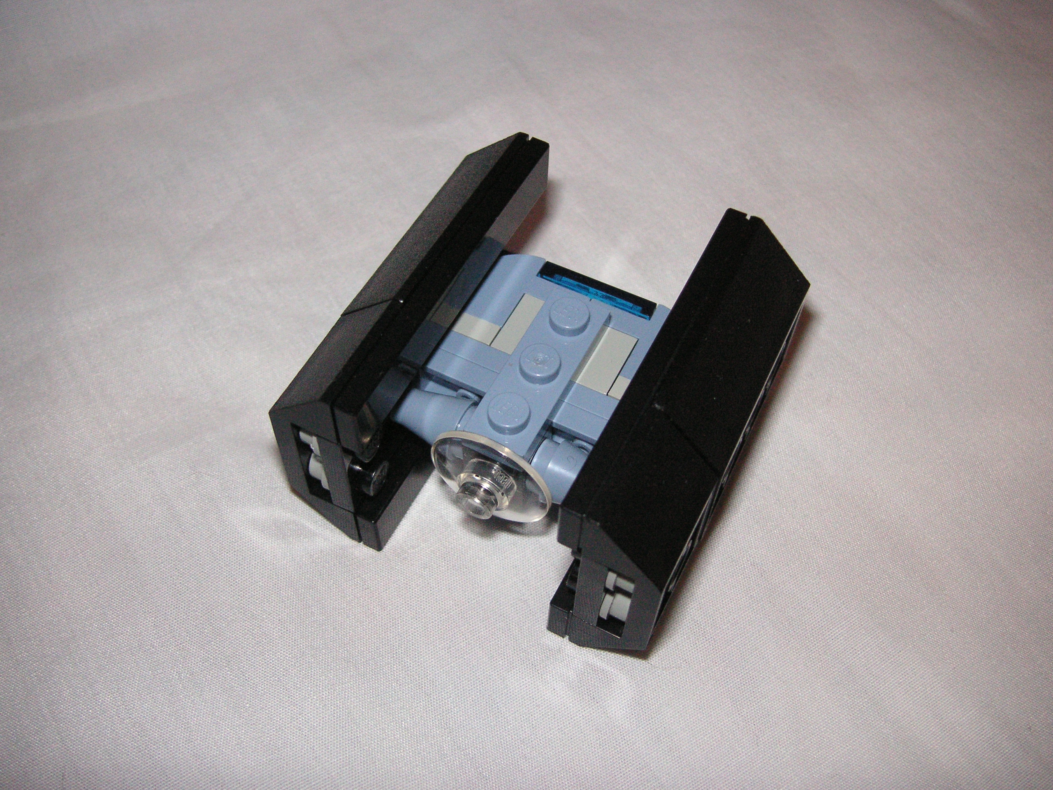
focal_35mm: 37
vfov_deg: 38.7
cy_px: 395
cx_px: 526
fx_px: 1126
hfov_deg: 50.1
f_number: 6.7
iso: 160
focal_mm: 6.1
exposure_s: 1/45
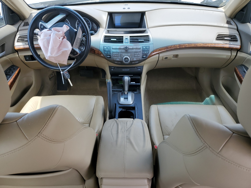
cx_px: 126
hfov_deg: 67.3
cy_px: 94
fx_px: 189
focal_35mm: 26
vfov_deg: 53.1
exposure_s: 1/357
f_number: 1.5
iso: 50
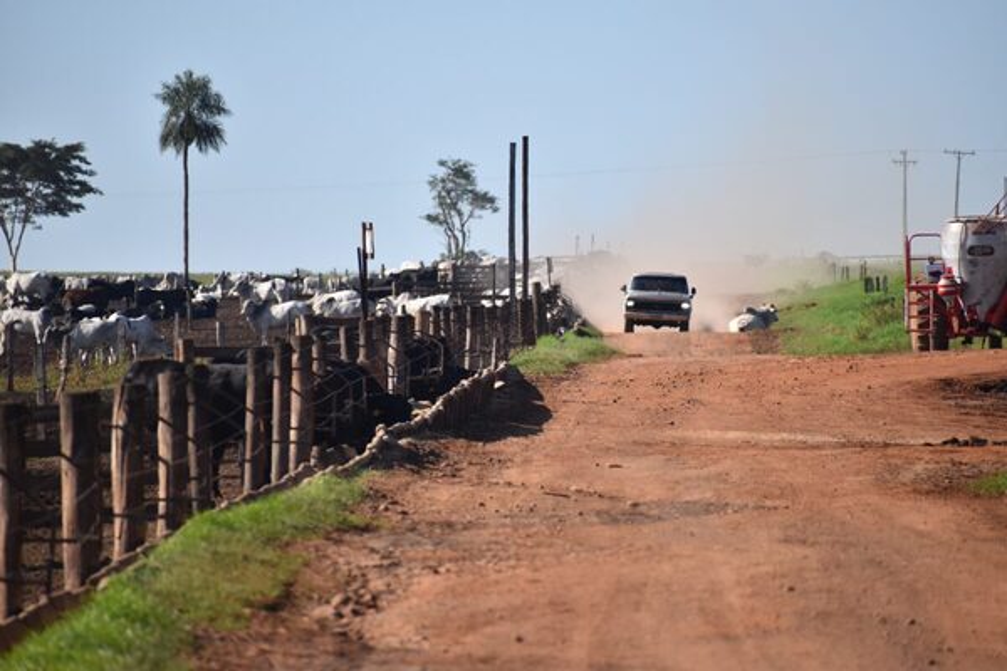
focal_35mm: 390
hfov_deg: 5.3
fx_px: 10908
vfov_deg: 3.5
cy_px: 336
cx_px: 504
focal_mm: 260
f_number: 6
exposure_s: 1/1600
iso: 400
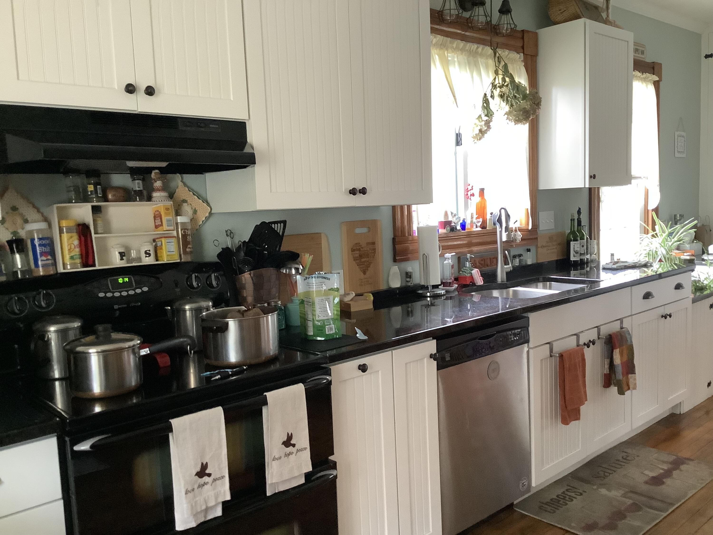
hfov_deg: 58.4
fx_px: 639
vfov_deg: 45.4
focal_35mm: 31
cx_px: 356
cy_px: 268
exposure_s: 1/30
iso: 320
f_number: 2.4
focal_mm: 3.3
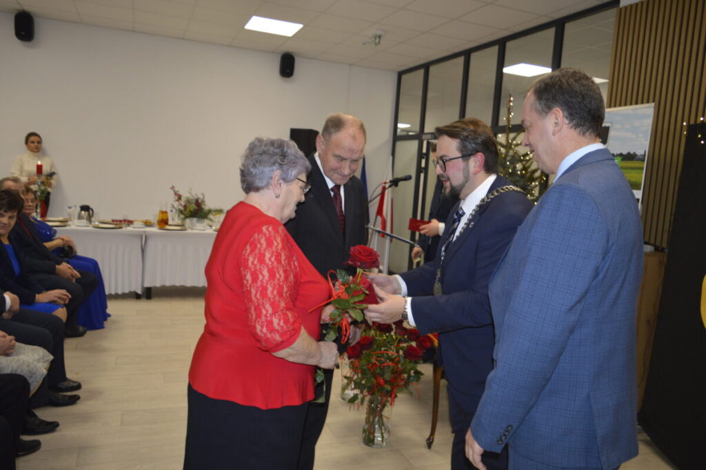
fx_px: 529
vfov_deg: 47.9
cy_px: 235
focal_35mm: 27
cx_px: 353
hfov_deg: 67.4
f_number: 3.5
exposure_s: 1/60
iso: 400
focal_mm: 18
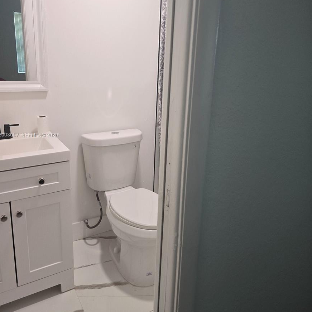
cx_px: 153
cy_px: 135
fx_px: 286
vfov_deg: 57.1
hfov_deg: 57.3
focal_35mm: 28
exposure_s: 1/120
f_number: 1.7
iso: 200
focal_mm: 6.3
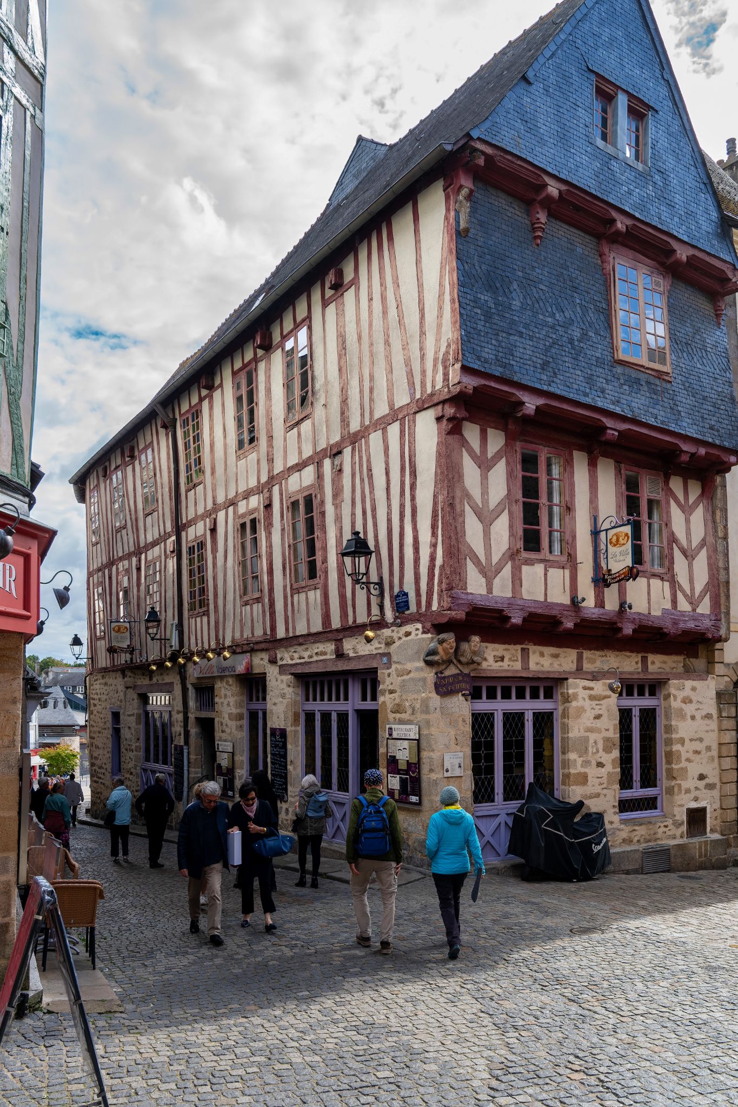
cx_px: 369
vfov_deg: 69.4
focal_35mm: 26
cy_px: 554
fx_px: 800
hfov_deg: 49.5
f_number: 5.6
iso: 200
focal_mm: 26
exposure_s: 1/350
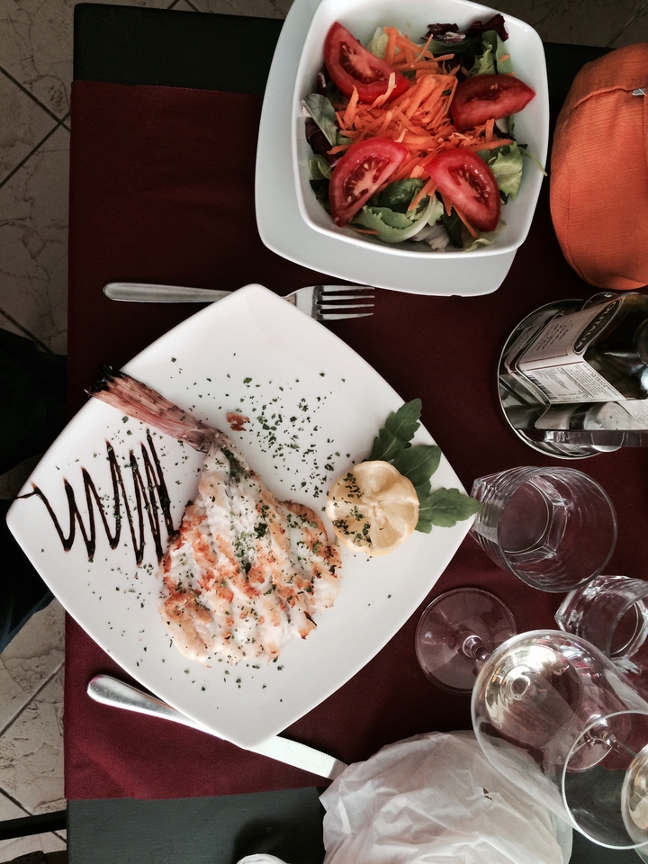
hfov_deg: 48.2
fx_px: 724
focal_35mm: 29
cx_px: 324
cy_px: 432
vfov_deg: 61.7
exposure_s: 1/30
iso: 125
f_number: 2.2
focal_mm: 4.15
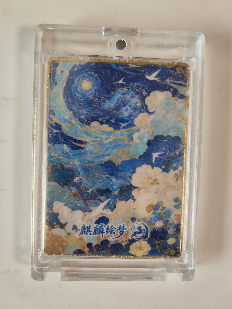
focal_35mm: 27
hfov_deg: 51.4
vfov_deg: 65.3
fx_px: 241
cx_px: 116
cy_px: 154
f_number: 1.8
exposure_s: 1/100
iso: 100
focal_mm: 5.53
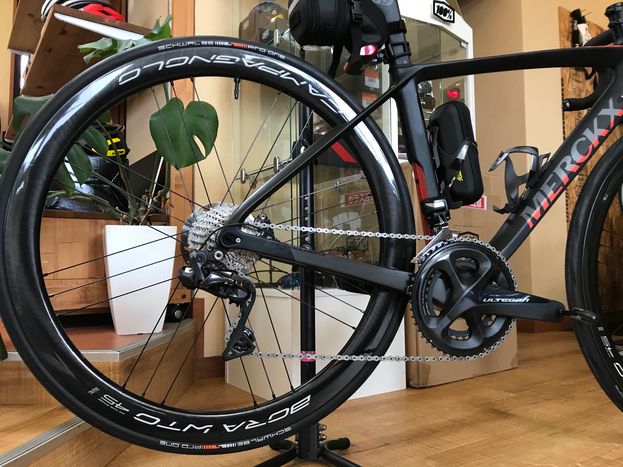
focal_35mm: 28
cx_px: 312
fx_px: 504
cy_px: 234
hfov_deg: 63.4
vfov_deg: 49.7
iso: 40
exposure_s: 1/15
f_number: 1.8
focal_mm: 3.99
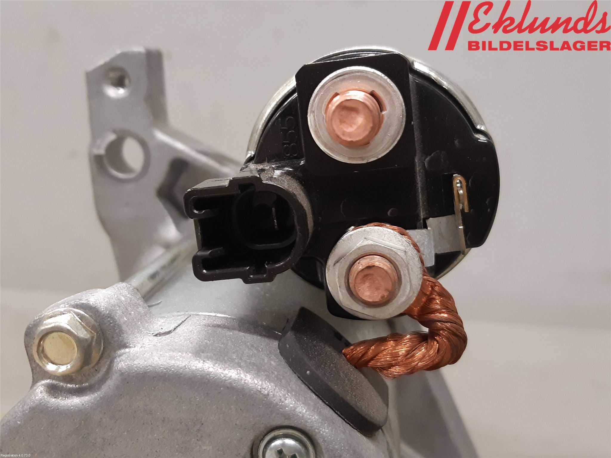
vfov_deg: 53.1
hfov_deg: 67.3
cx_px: 306
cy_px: 229
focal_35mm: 26
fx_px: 459
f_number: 1.7
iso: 200
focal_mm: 3.93
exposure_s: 1/50
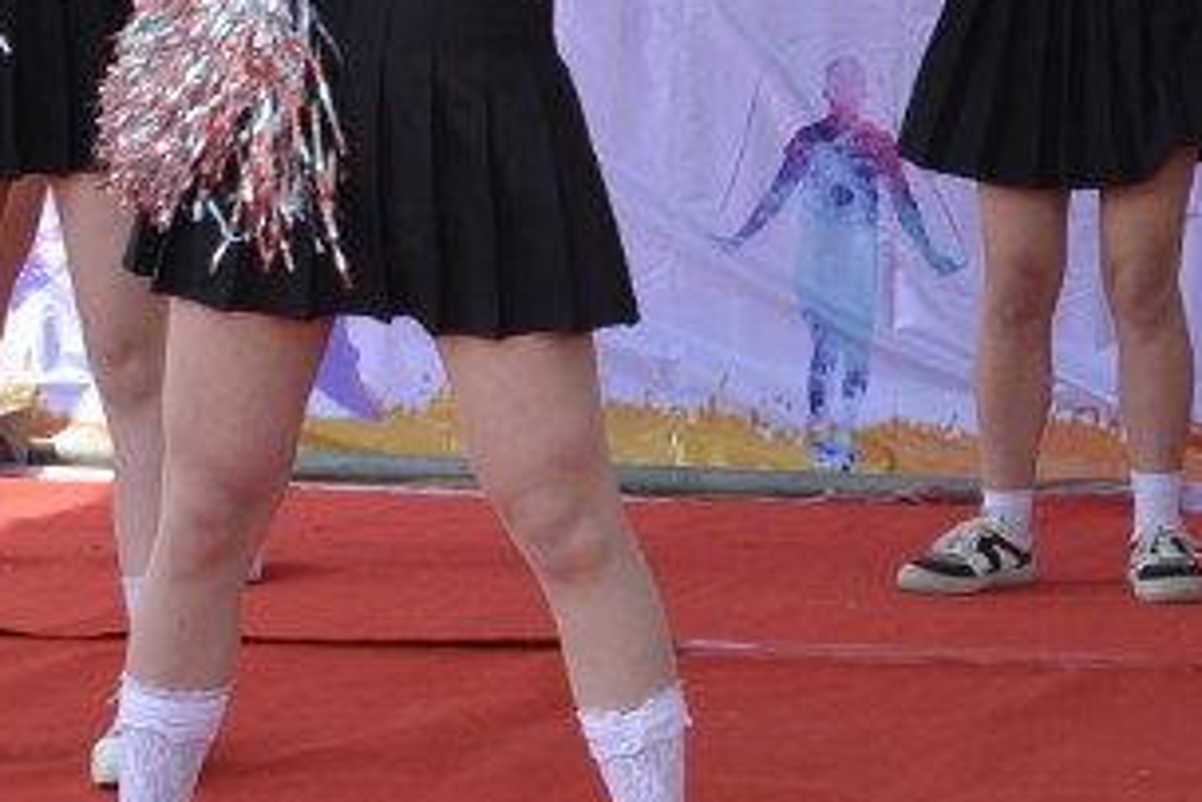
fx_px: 5278
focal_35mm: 158
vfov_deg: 8.3
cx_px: 2040
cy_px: -824
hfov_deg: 12.1
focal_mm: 20
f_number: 8
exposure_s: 1/250
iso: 180
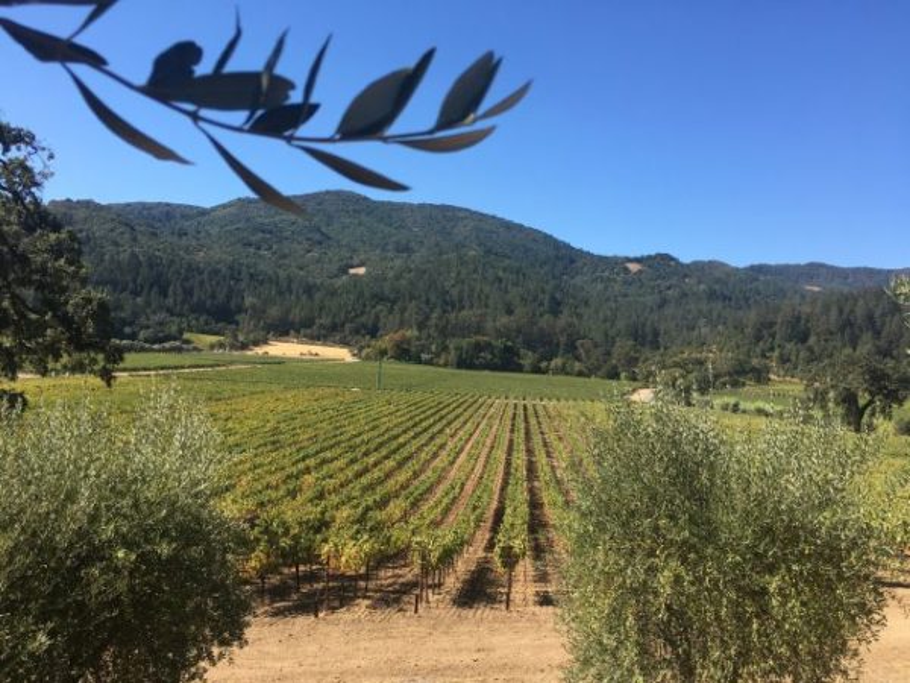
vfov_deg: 48.2
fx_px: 762
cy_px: 342
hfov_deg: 61.7
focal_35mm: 29
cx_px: 455
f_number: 2.2
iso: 25
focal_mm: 4.15
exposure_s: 1/1040
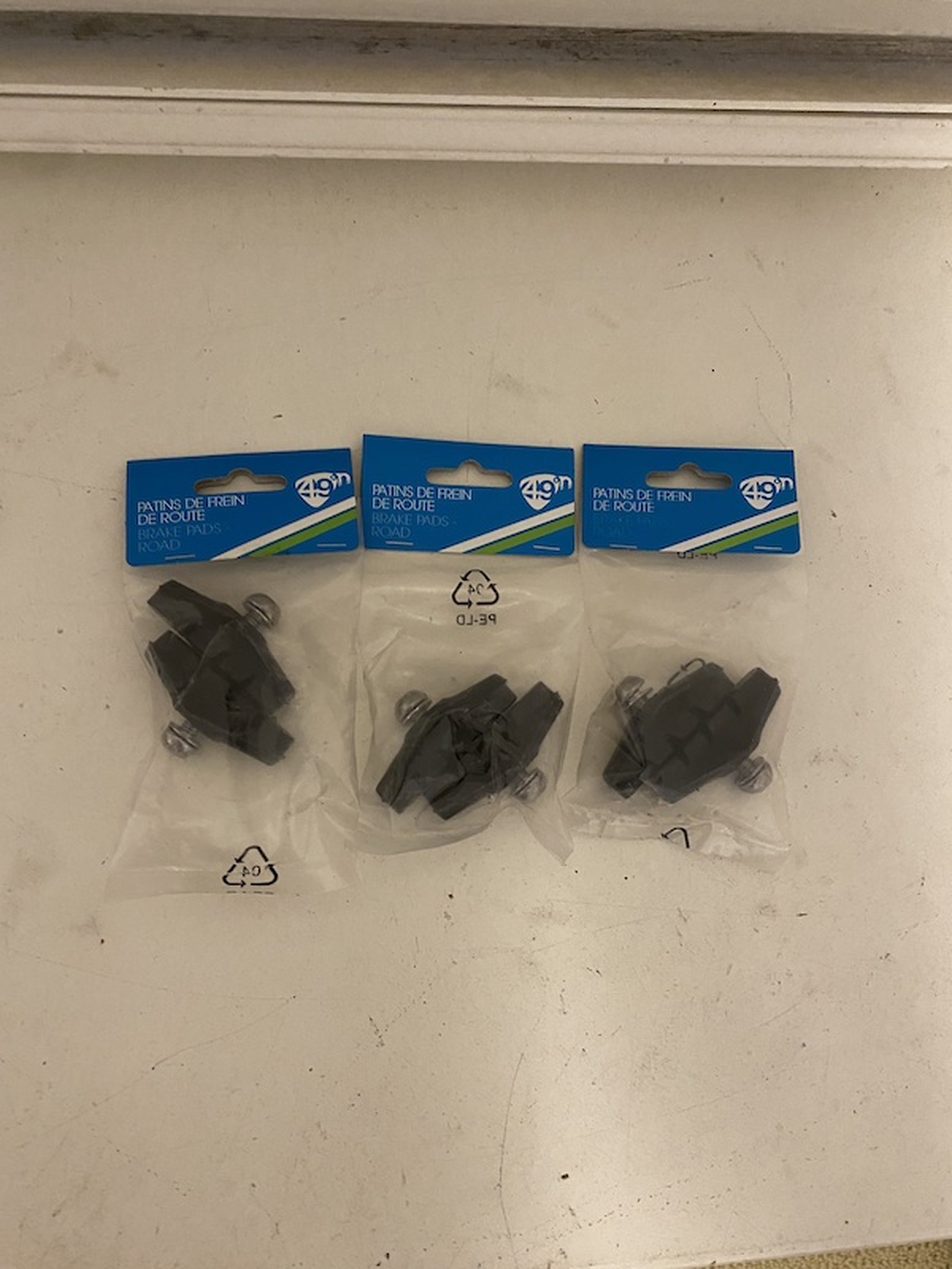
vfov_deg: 67.3
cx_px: 476
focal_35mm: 26
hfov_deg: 53.1
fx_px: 953
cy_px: 634
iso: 320
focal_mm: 4.25
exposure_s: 1/40
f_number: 1.8
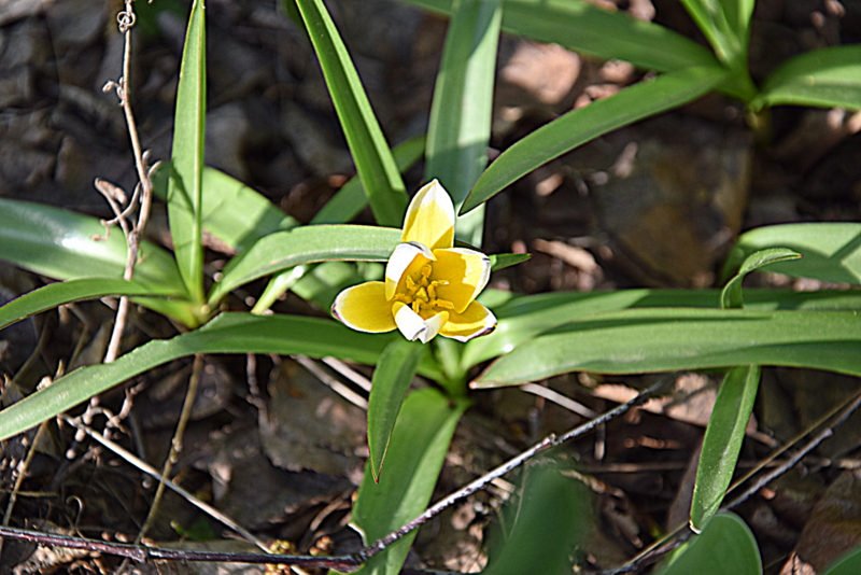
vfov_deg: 8.7
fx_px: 3768
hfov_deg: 13.0
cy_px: 288
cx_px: 430
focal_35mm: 158
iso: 400
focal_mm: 105
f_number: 8
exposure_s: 1/200
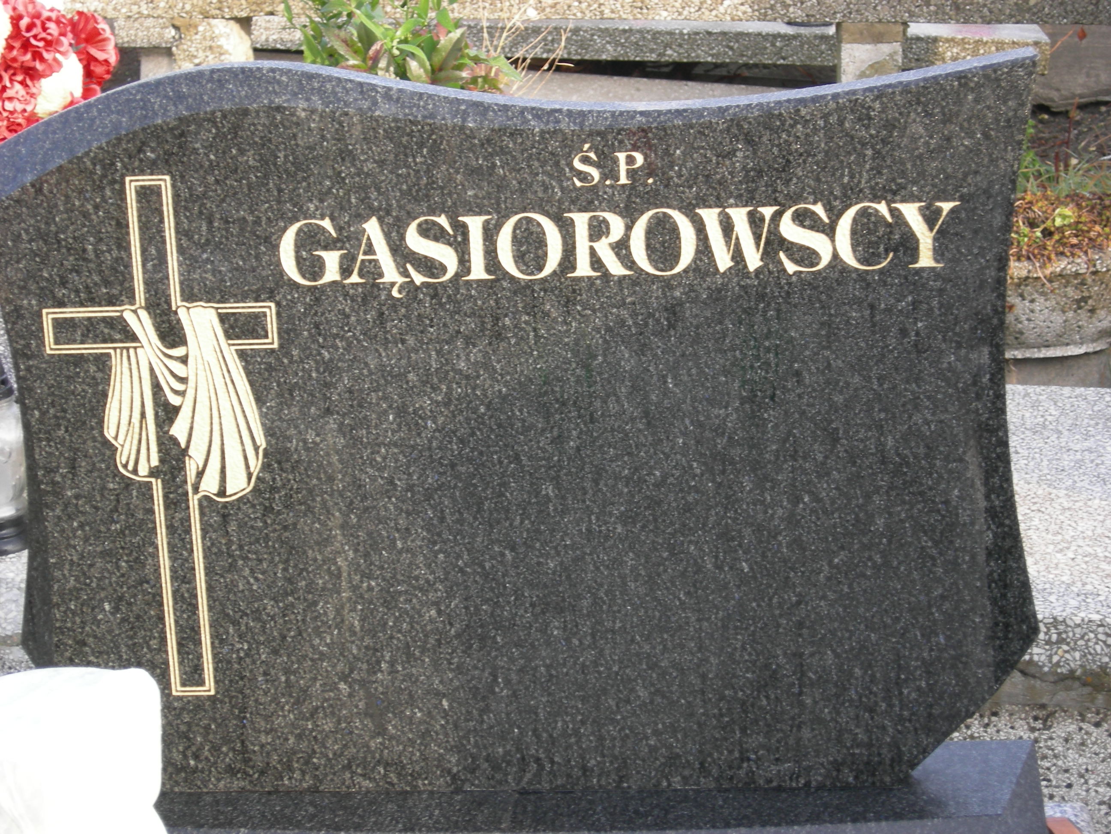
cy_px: 417
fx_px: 2728
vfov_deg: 17.4
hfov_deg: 23.0
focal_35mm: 85
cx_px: 556
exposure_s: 1/47.3
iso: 64
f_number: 4.1
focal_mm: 17.7
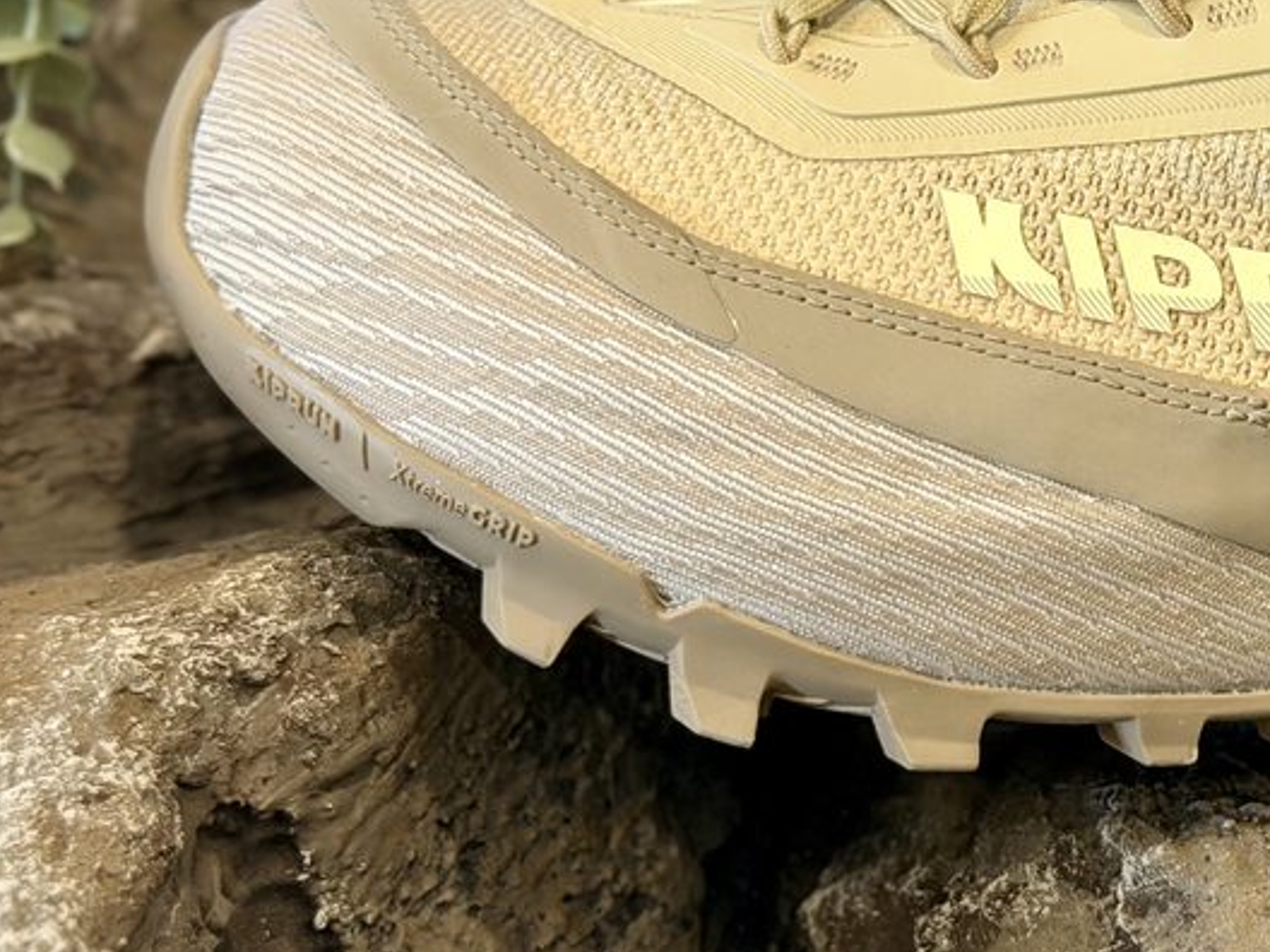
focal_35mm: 109
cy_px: 219
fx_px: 3999
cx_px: 1313
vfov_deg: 13.5
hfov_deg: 17.6
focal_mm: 6.76
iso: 160
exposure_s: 1/50
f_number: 1.78
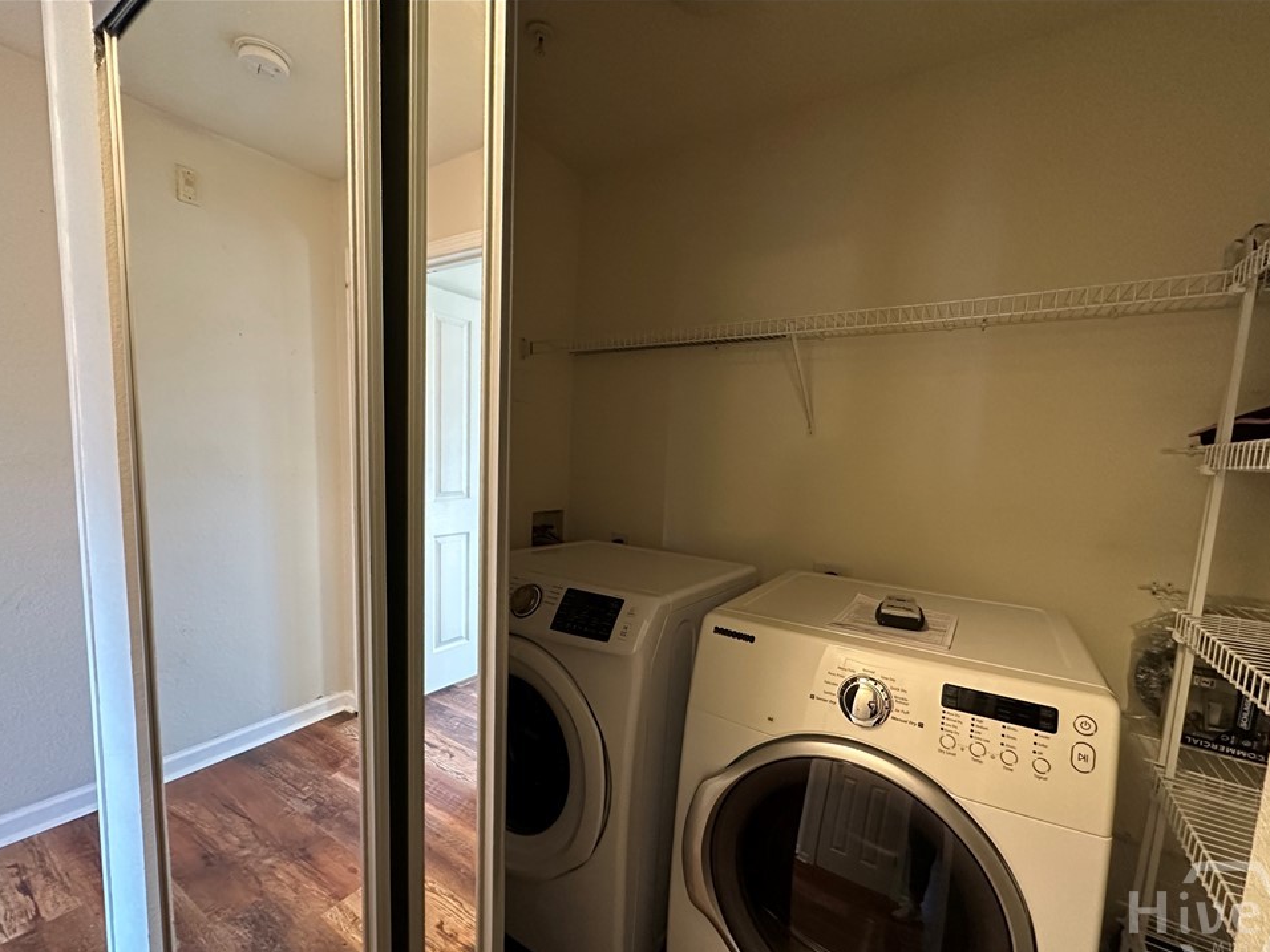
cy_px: 509
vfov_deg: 81.6
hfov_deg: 98.2
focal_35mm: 15
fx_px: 550
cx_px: 631
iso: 800
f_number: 2.2
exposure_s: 1/60
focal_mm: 2.22
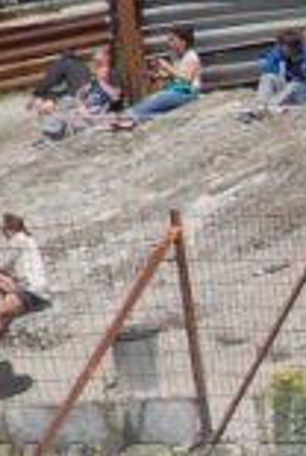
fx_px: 10574
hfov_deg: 1.7
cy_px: 482
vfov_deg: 2.5
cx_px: 694
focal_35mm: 833
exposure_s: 1/1000
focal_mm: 135
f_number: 6
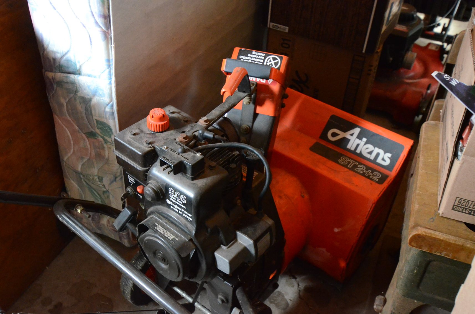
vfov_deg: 36.7
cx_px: 238
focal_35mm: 36
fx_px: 474
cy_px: 157
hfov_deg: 53.2
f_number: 6.3
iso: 5000
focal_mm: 24
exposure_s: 1/30
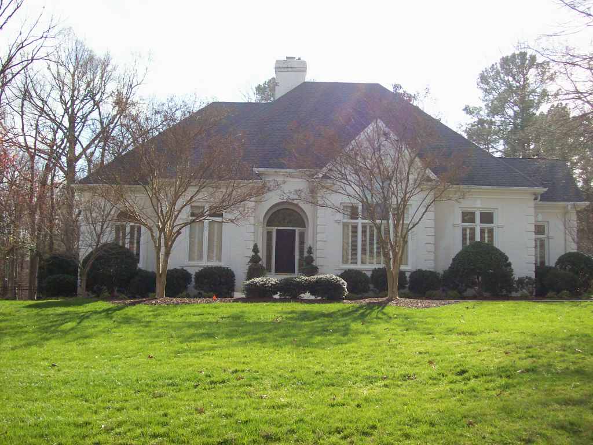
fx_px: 771
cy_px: 222
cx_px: 296
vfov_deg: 32.2
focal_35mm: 45
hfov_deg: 42.1
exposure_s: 1/843
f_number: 3
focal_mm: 7.6
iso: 80
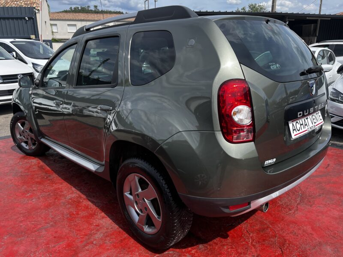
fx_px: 258
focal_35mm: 26
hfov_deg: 67.3
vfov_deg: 53.1
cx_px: 172
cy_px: 128
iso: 50
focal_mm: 5.1
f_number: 1.6
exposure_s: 1/1536
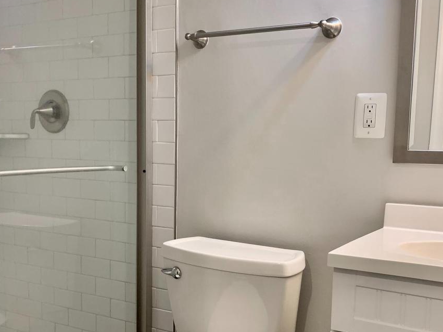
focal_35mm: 44
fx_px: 563
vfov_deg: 32.7
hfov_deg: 42.9
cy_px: 207
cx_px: 205
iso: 160
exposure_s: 1/60
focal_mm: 4.25
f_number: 1.8
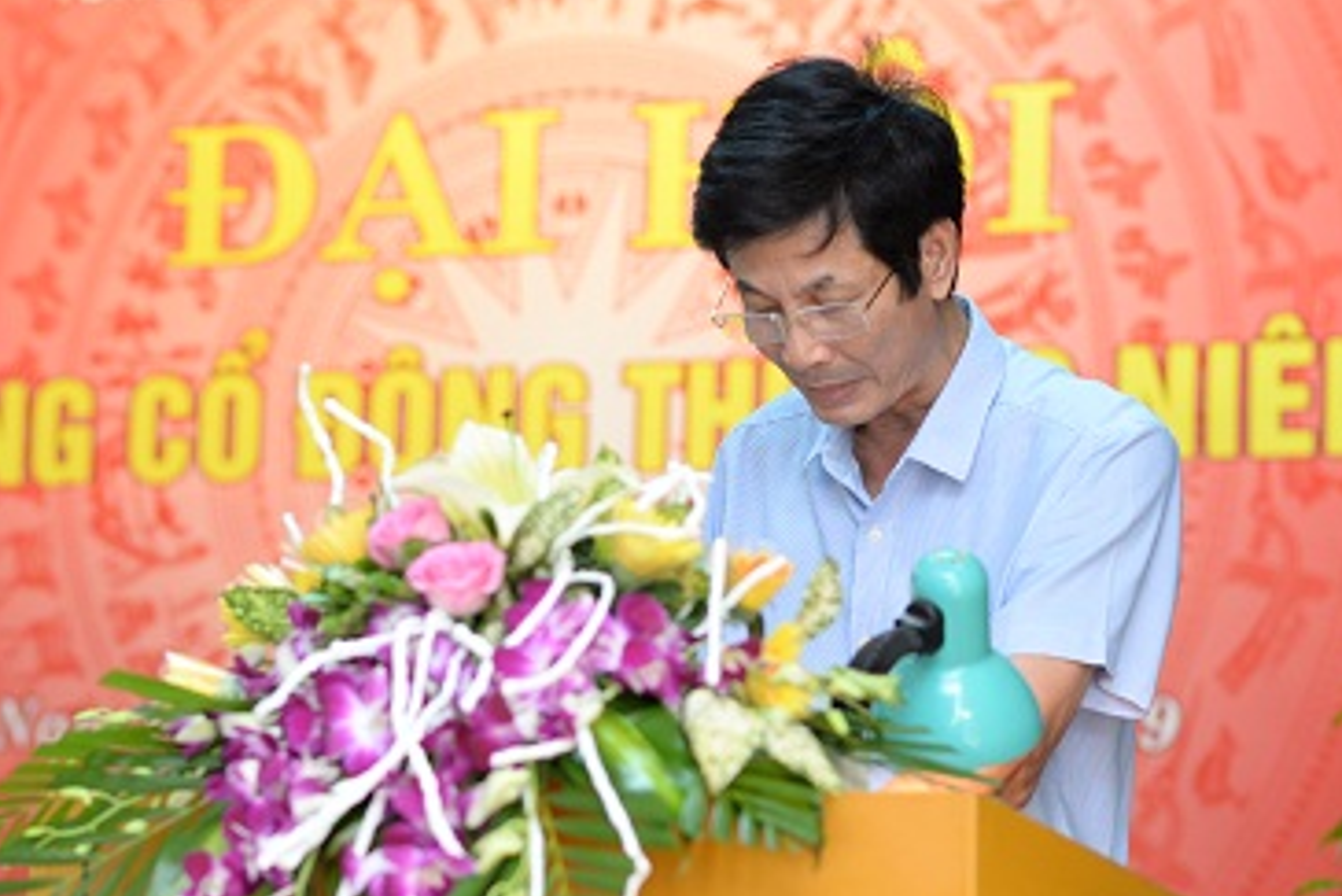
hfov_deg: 14.6
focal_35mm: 140
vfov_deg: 9.8
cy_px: 365
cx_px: 553
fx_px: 5221
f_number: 3.2
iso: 1000
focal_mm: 85
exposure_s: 1/200
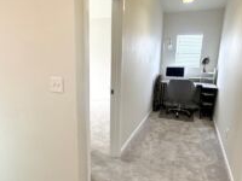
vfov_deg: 49.7
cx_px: 102
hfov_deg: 63.1
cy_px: 99
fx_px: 196
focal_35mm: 28
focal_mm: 2.22
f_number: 2.2
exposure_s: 1/120
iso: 400
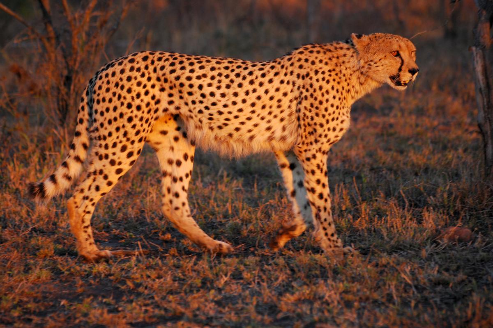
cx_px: 246
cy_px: 164
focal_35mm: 292
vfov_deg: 4.7
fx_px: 4005
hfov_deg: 7.0
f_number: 5
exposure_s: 1/200
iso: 400
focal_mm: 195
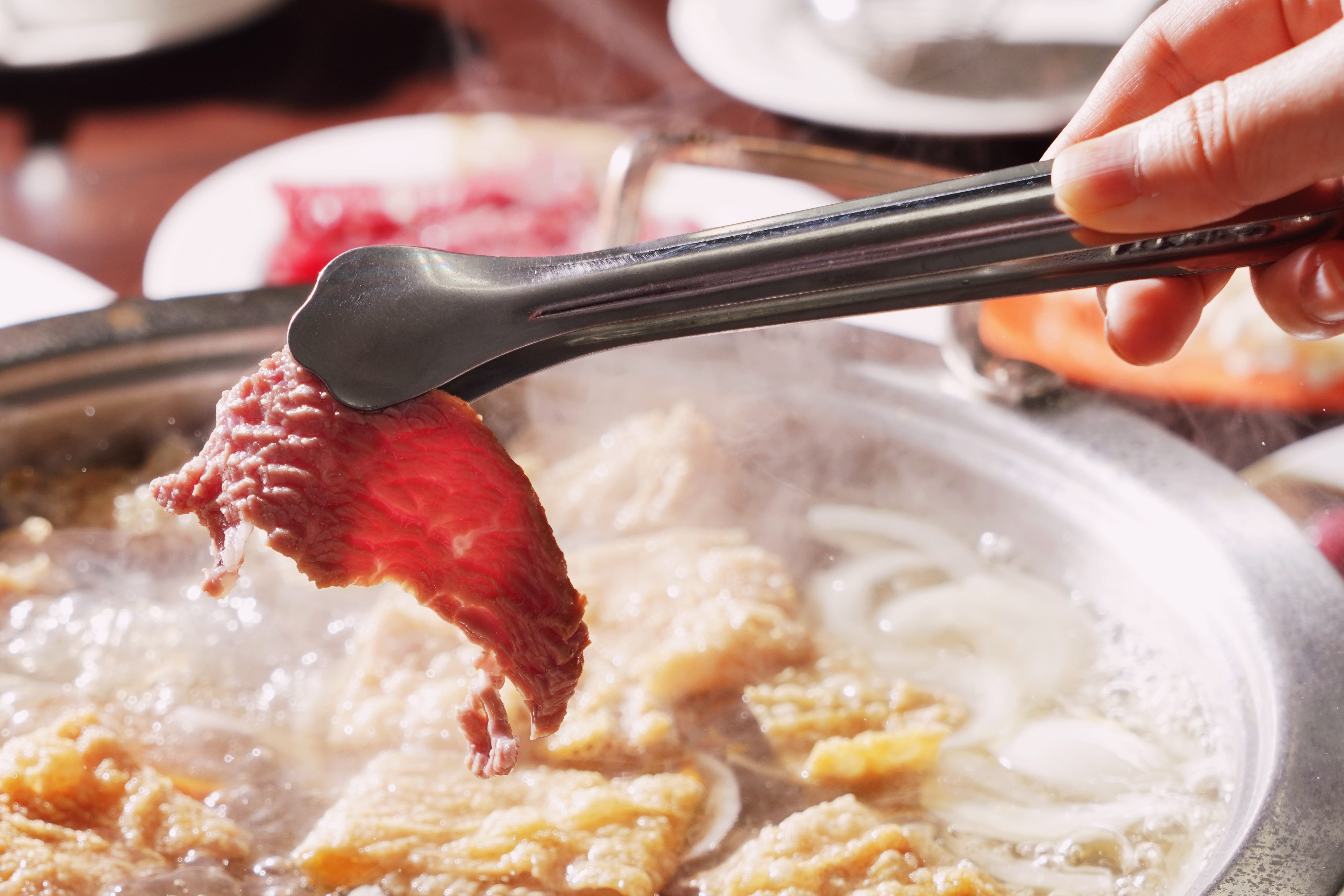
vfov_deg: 9.8
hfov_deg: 14.6
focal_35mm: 140
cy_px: 701
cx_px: 349
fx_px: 5227
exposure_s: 1/160
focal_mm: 89
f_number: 7.1
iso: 250
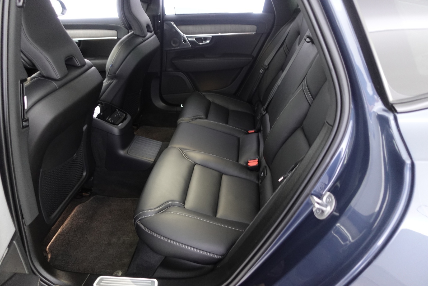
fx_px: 285
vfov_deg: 53.1
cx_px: 214
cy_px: 143
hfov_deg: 73.7
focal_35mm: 24
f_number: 1.8
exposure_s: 1/10
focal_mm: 9.4
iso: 800
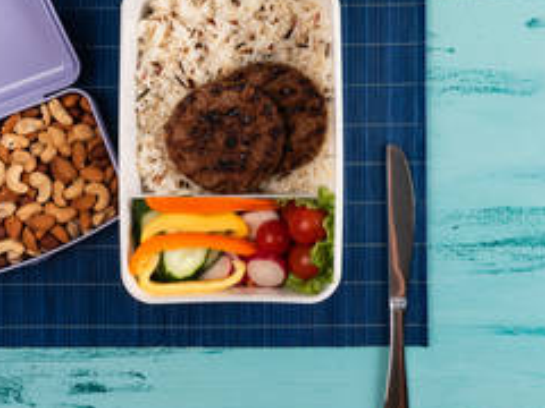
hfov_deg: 34.3
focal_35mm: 56
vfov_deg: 25.9
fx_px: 882
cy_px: 129
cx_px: 297
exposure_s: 1/100
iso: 50
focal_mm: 31
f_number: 8
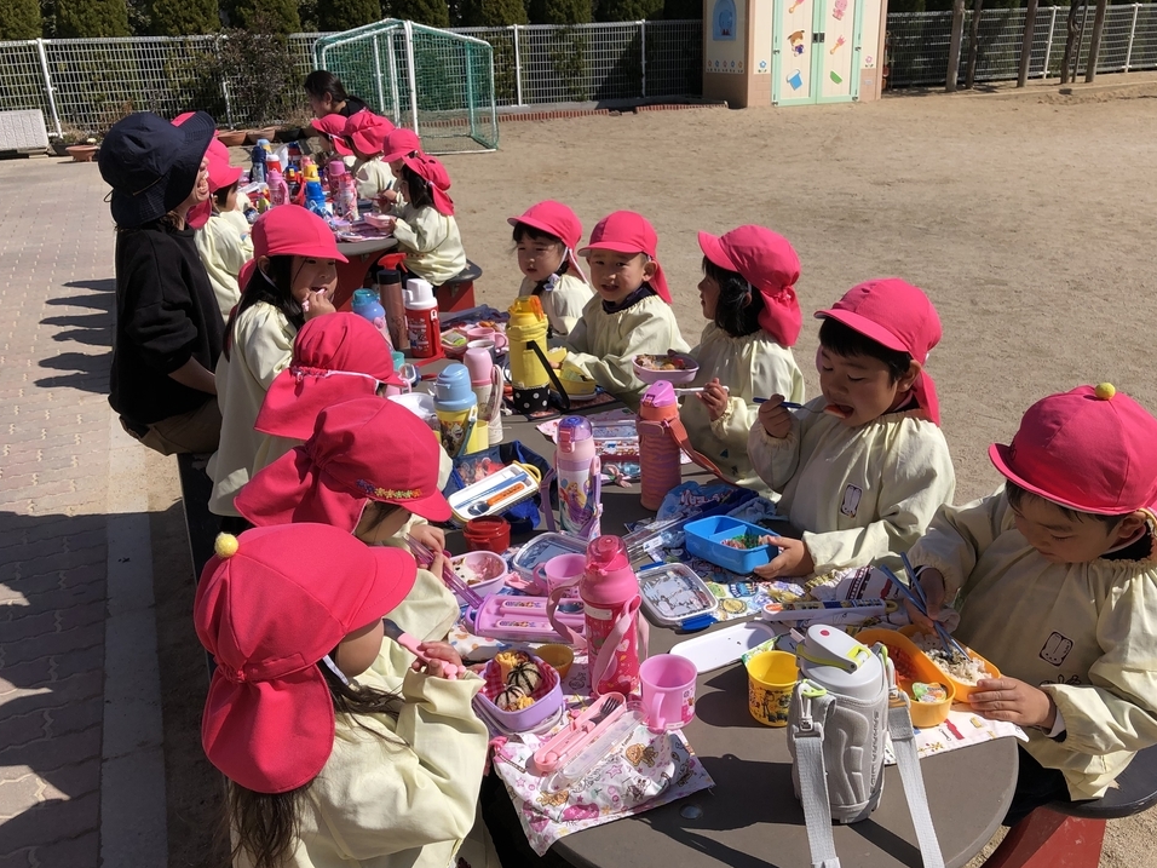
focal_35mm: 30
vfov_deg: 46.8
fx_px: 1003
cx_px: 611
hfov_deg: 59.9
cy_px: 441
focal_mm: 3.99
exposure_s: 1/3436
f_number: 1.8
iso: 25
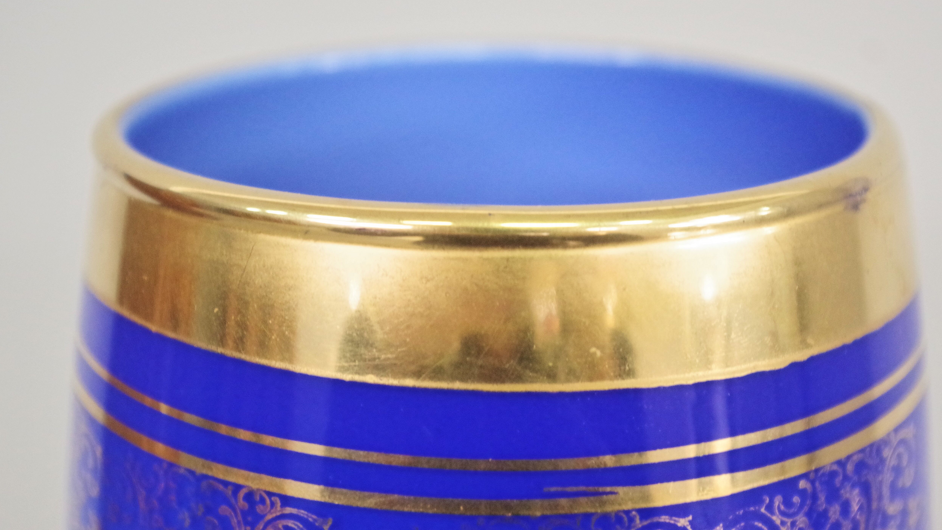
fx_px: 1549
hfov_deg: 33.8
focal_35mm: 62
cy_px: 302
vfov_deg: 19.4
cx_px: 511
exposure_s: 1/60
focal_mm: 32.5
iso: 3200
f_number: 4
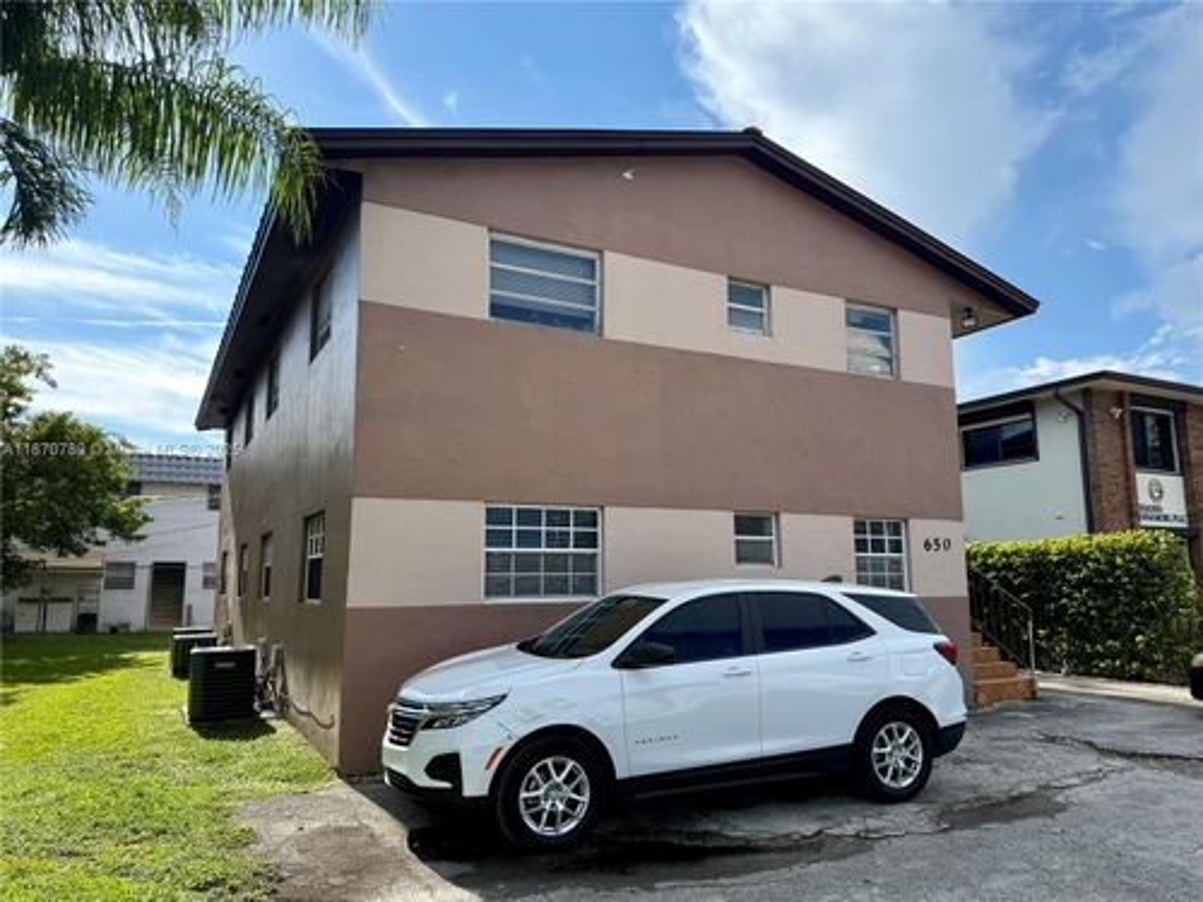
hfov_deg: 71.6
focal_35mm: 24
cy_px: 451
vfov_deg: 56.8
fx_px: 834
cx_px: 602
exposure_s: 1/4975
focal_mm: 6.76
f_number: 1.78
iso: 100
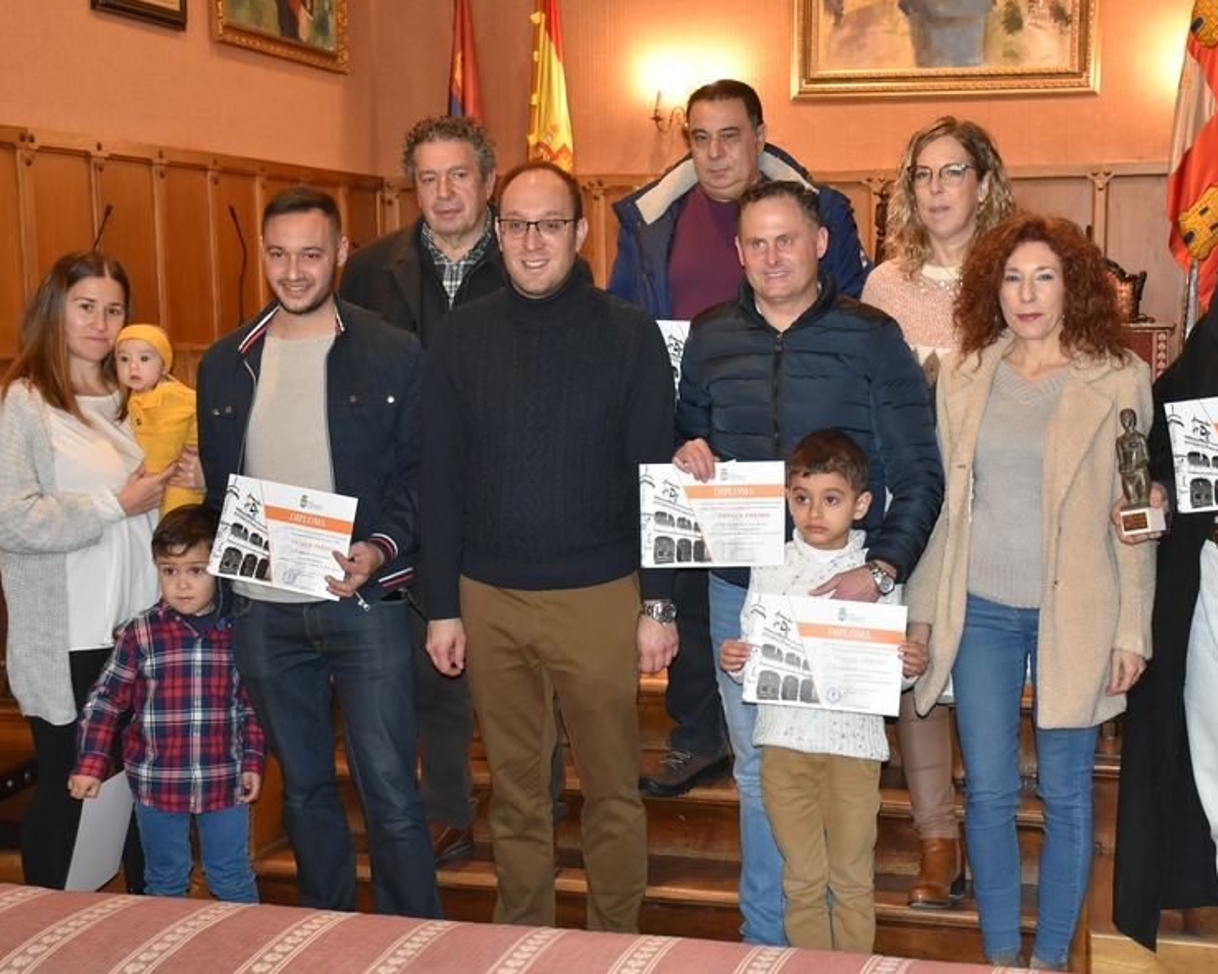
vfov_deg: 27.6
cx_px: 701
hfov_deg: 34.1
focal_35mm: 55
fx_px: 1982
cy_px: 480
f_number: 4
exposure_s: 1/60
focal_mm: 32
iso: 1800
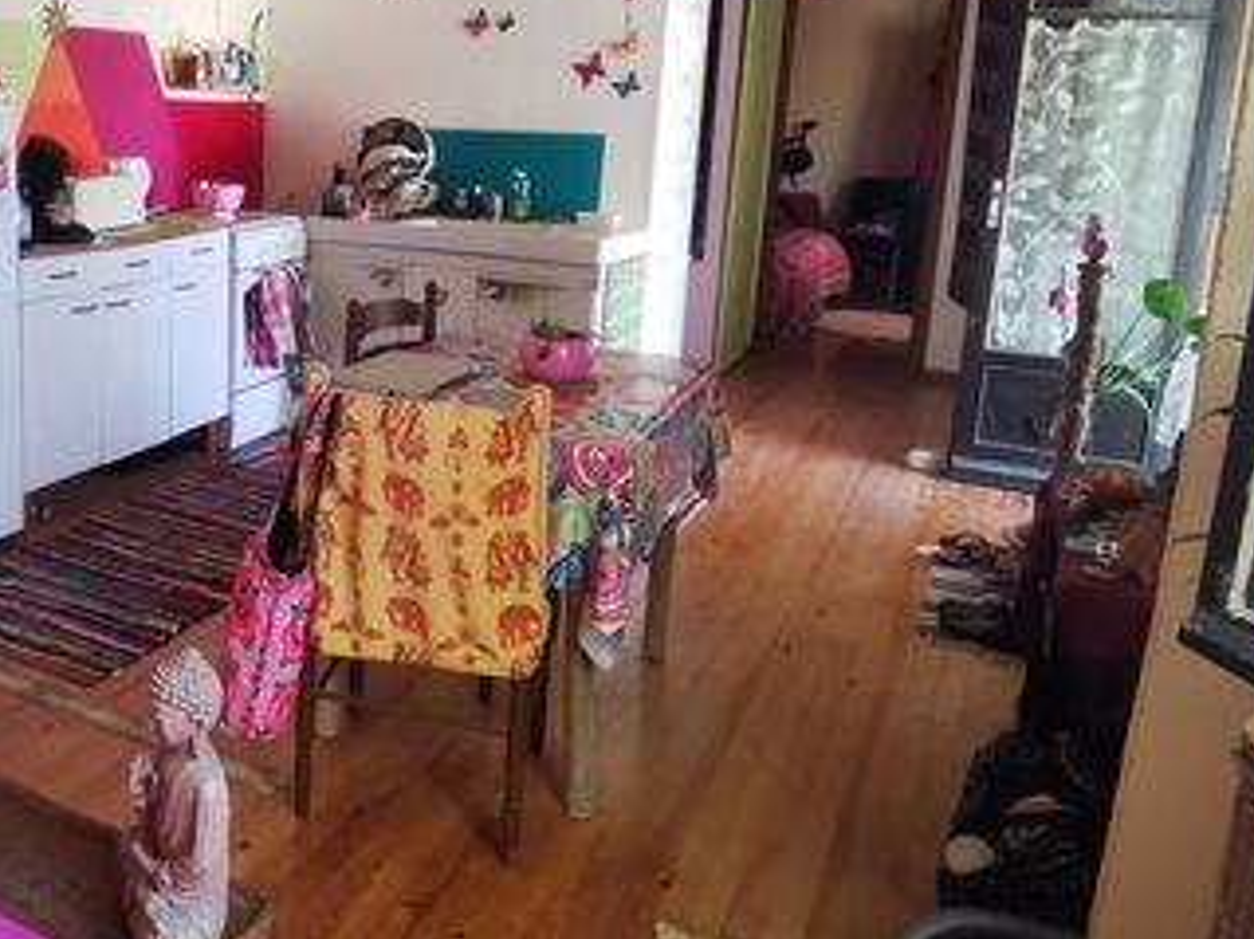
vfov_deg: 43.6
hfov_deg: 53.8
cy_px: 322
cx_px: 291
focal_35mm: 32
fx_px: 1159
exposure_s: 1/25
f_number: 2.2
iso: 500
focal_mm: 2.26
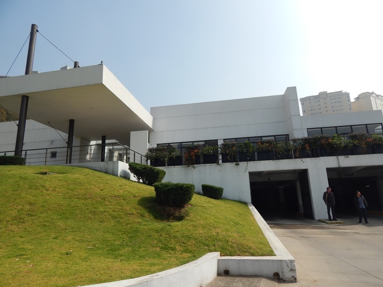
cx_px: 192
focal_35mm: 23
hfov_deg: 73.9
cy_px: 144
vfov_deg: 58.9
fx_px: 255
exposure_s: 1/800
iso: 125
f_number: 6
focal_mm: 4
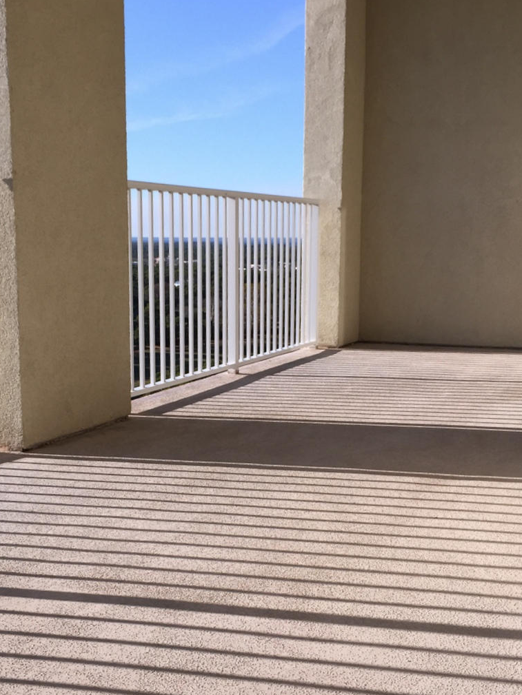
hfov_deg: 31.5
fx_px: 925
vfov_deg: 41.1
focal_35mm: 46
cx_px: 243
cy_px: 410
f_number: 2.2
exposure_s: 1/1980
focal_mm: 4.15
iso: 32
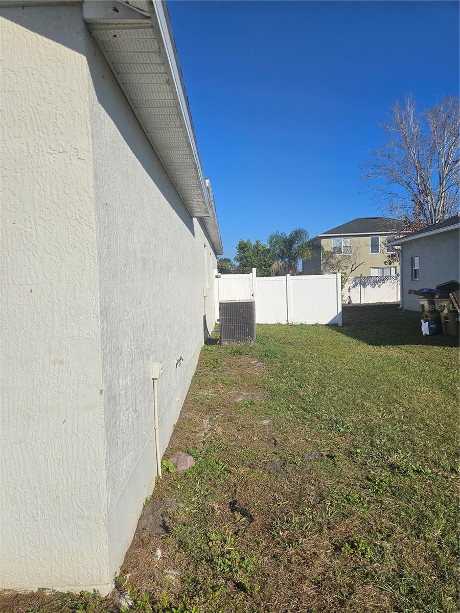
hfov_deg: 58.9
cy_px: 306
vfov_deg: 73.9
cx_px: 230
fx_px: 408
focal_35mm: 23
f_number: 1.8
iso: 25
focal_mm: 5.4
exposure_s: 1/4860
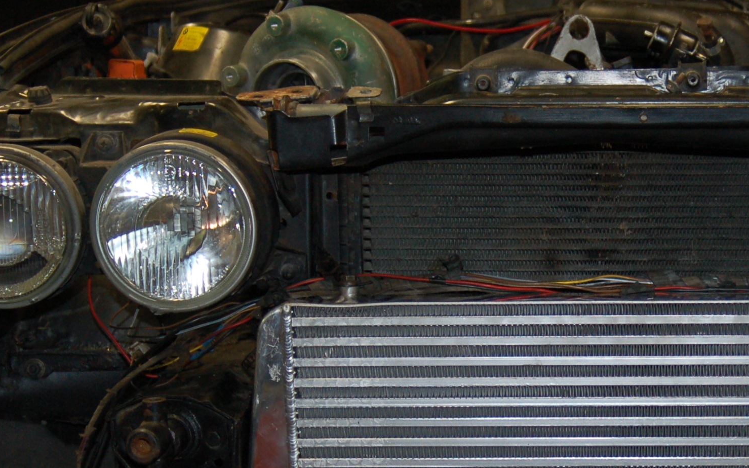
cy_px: 386
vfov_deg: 14.9
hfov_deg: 23.4
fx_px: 1776
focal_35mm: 87
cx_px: 606
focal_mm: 28
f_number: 3.3
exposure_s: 1/60
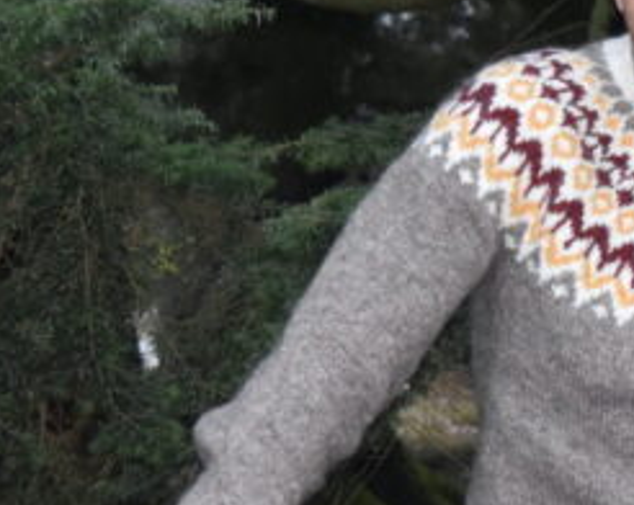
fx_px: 5864
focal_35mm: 313
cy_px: 15
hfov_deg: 6.2
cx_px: 668
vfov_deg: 4.9
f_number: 5.6
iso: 1600
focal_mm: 52
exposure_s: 1/80
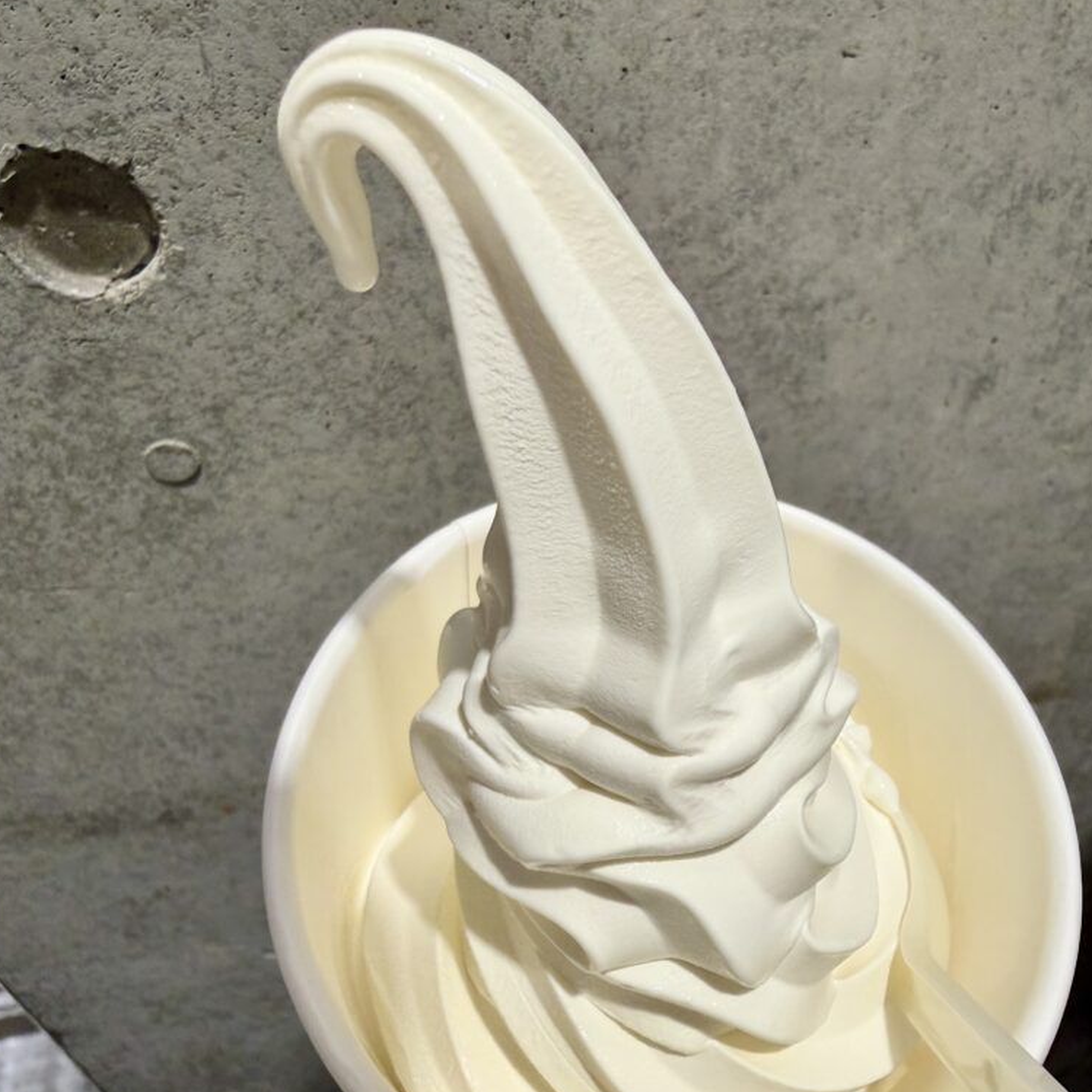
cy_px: 548
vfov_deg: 55.6
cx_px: 494
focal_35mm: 29
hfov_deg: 55.5
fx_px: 1035
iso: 160
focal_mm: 2.22
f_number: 2.2
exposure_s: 1/121
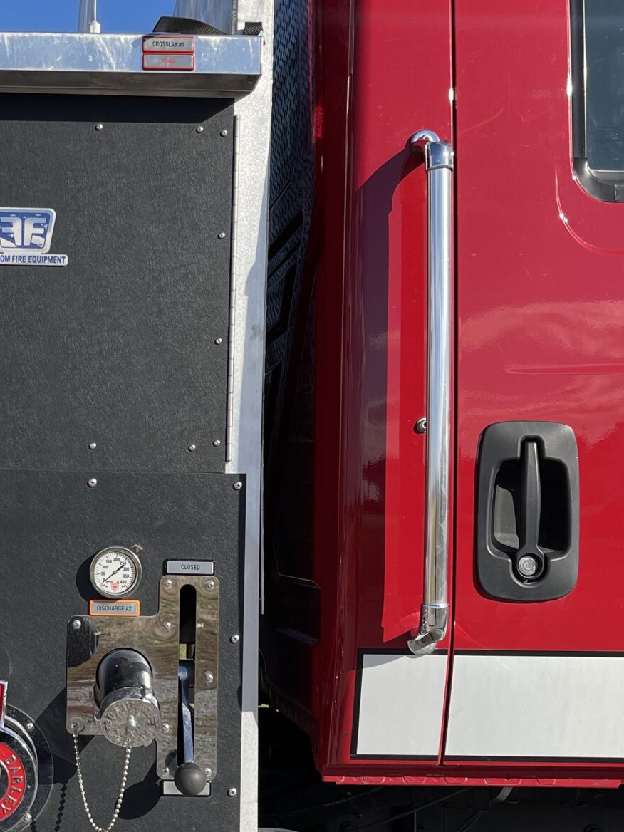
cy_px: 508
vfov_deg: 33.7
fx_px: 1370
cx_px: 50
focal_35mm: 57
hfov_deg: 24.8
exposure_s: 1/2545
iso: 32
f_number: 1.6
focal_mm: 5.1
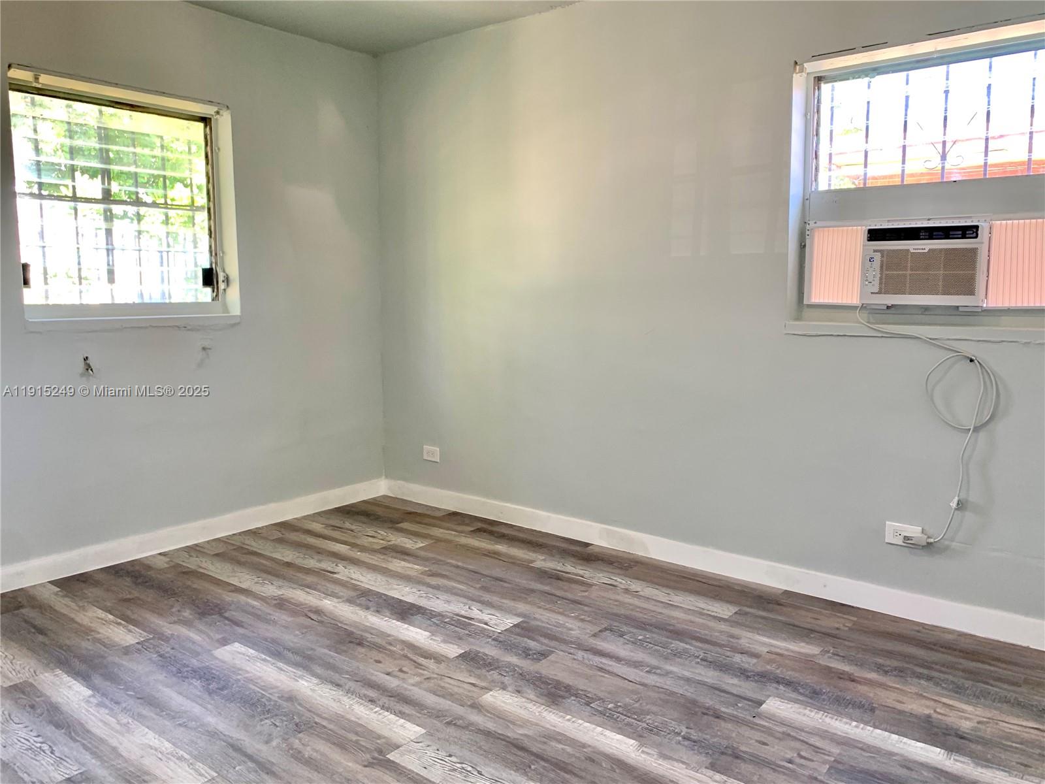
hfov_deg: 67.3
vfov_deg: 53.1
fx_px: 785
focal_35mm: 26
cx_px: 522
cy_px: 392
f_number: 1.8
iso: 80
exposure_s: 1/60
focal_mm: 4.25
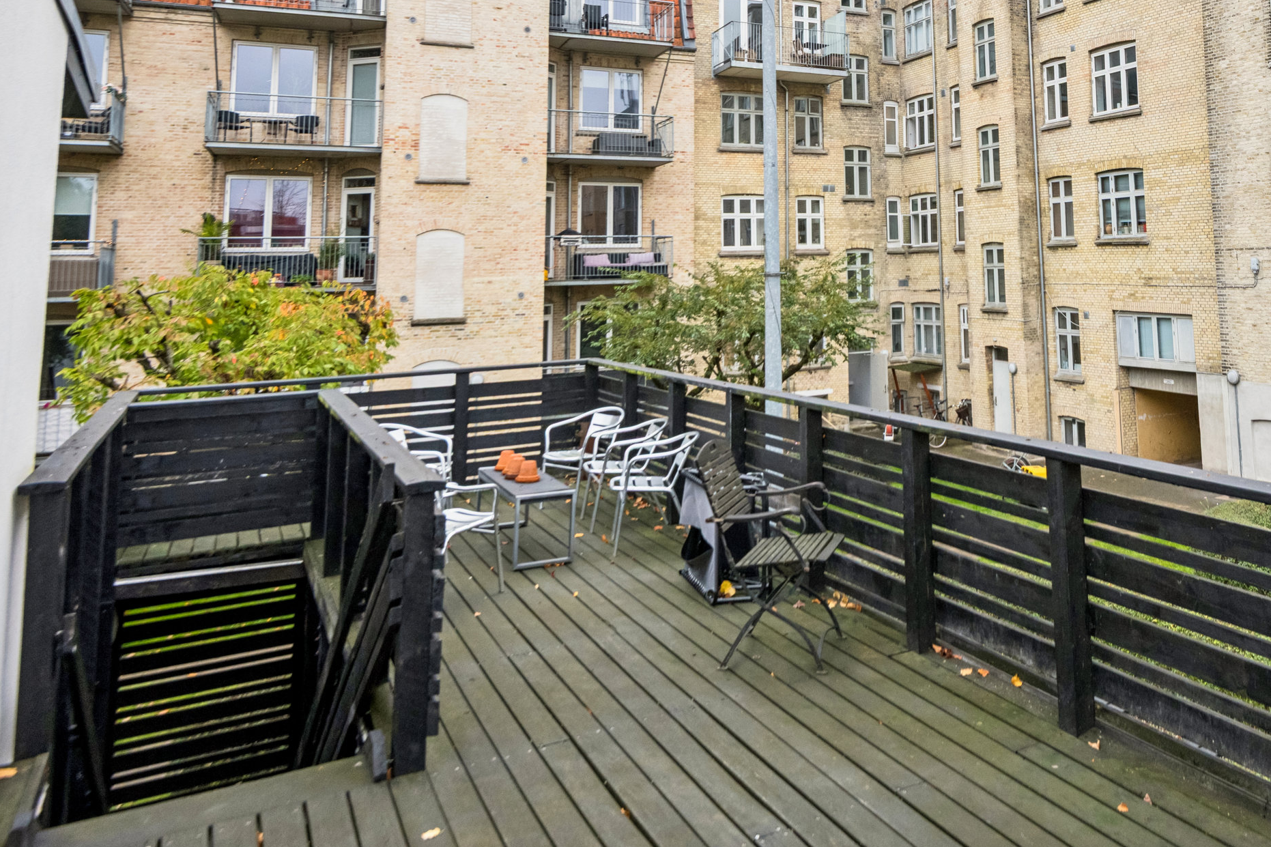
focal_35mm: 29
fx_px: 1024
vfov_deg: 43.0
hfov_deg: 61.7
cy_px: 173
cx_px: 874
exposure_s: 1/125
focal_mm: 18
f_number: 9
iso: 800
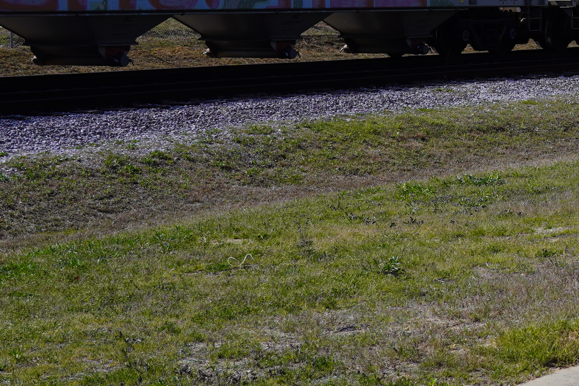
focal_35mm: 101
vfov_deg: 13.3
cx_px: 773
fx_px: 1624
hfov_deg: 18.6
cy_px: -31
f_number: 5
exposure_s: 1/1000
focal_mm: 24
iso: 100
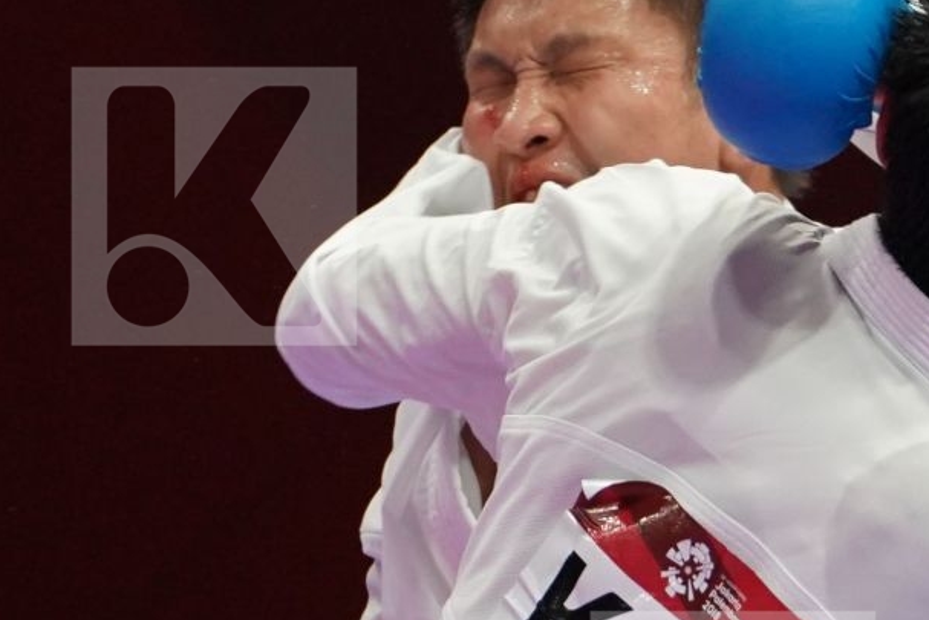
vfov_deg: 1.1
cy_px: 207
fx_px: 32134
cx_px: 733
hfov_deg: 1.7
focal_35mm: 1245
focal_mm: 280
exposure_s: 1/1000
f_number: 4
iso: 3200
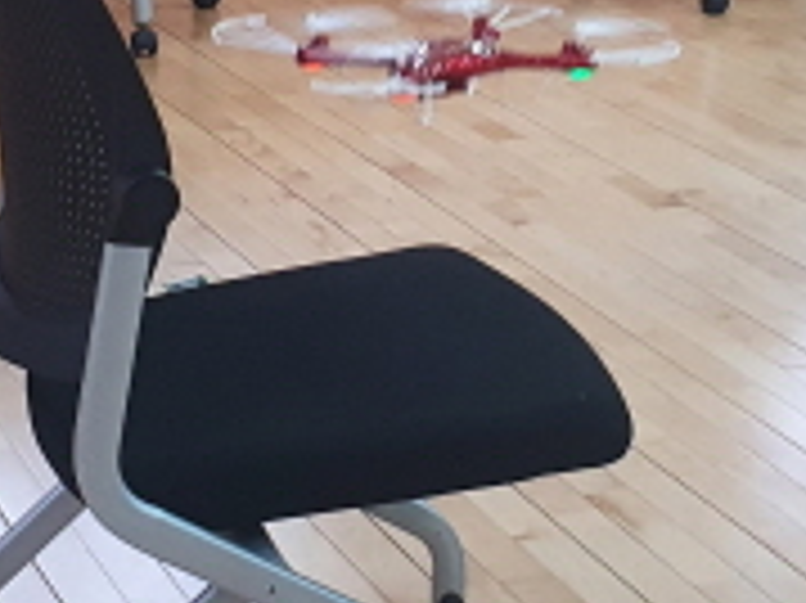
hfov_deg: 16.9
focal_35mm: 116
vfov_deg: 12.6
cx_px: 635
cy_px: 40
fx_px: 2699
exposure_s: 1/60
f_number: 2.4
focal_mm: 4.32
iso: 160
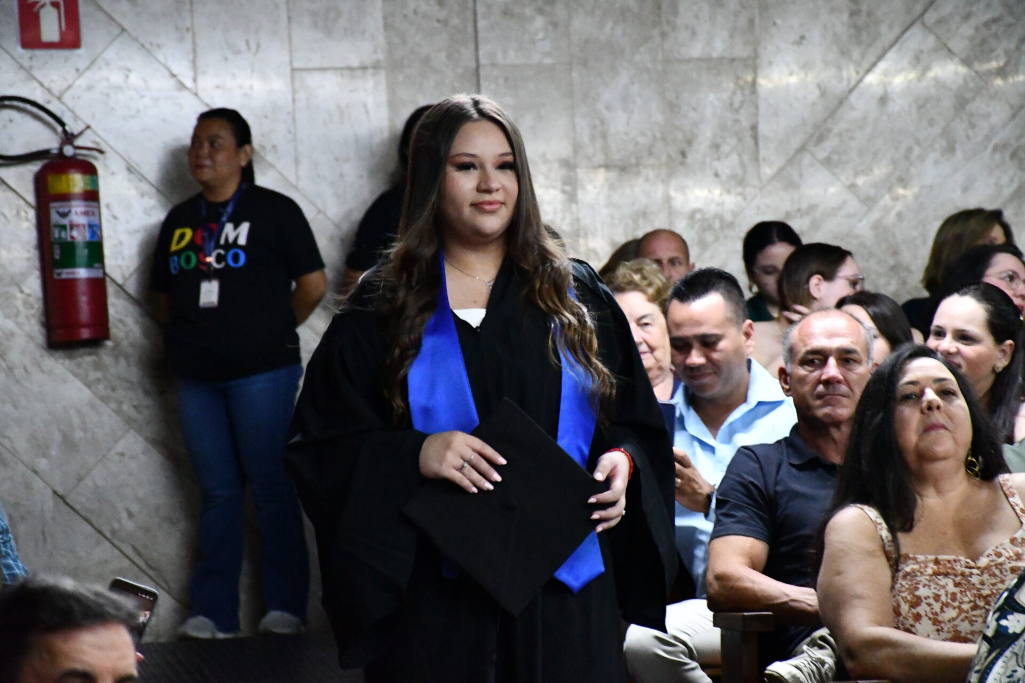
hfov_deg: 13.1
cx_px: 512
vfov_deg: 8.7
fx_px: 4470
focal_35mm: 157
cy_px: 342
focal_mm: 105
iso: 12800
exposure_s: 1/60
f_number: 5.6
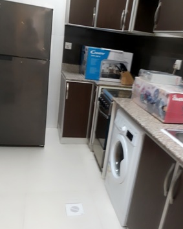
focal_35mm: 34
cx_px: 101
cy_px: 134
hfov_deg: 43.3
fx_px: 230
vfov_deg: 52.6
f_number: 1.9
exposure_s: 1/20
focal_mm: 3.6
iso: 160
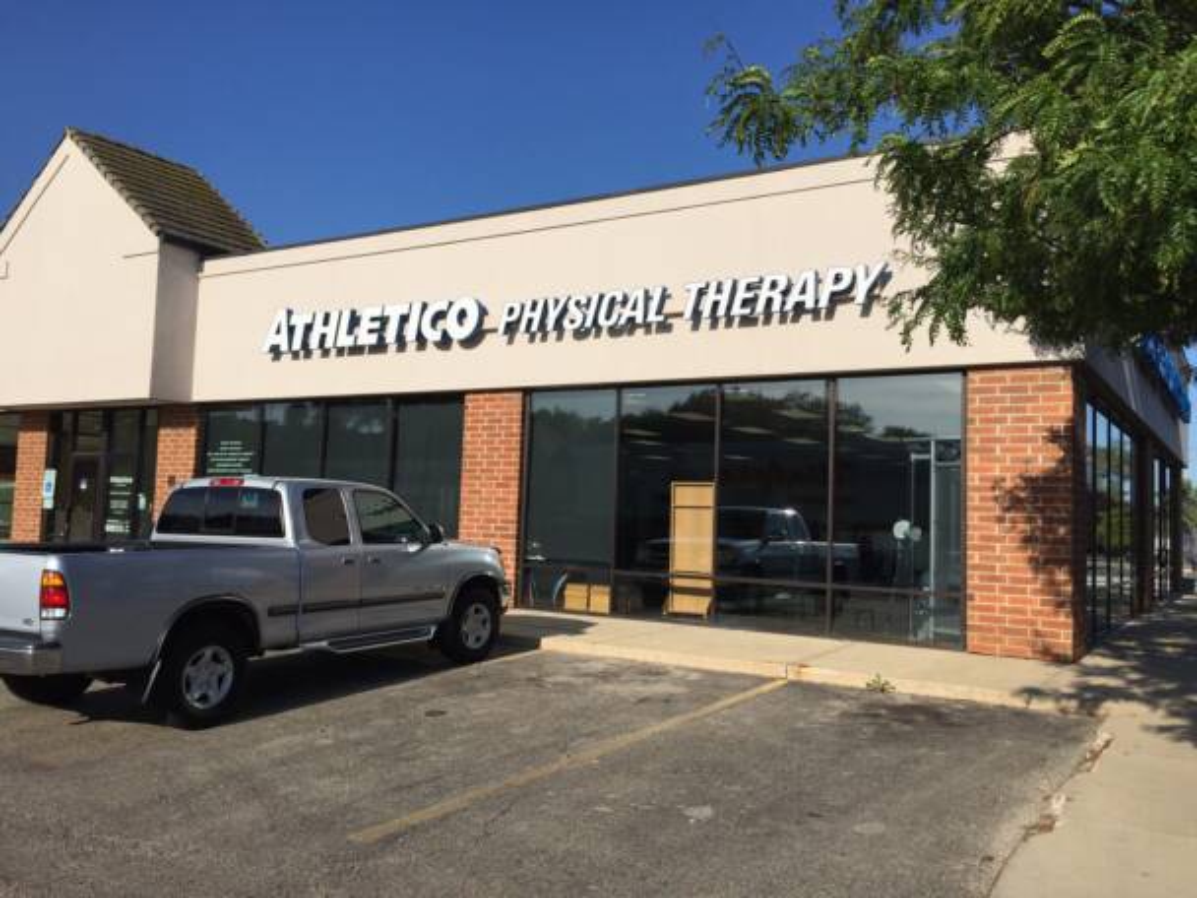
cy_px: 449
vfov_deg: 48.2
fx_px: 1003
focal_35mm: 29
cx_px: 598
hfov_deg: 61.7
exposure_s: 1/3968
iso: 32
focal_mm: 4.15
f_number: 2.2
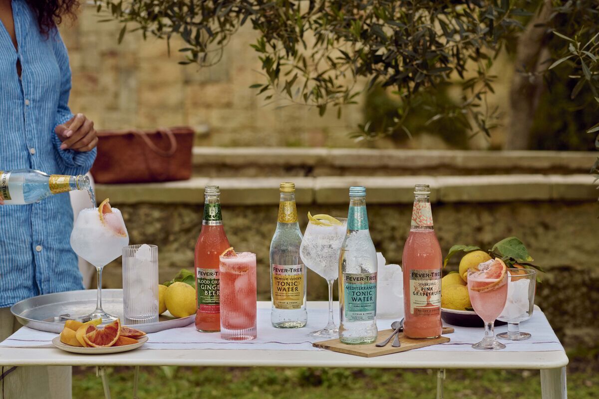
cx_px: 300
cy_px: 200
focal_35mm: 85
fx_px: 1414
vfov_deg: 16.1
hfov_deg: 23.9
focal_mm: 85
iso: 500
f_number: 5
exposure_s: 1/160
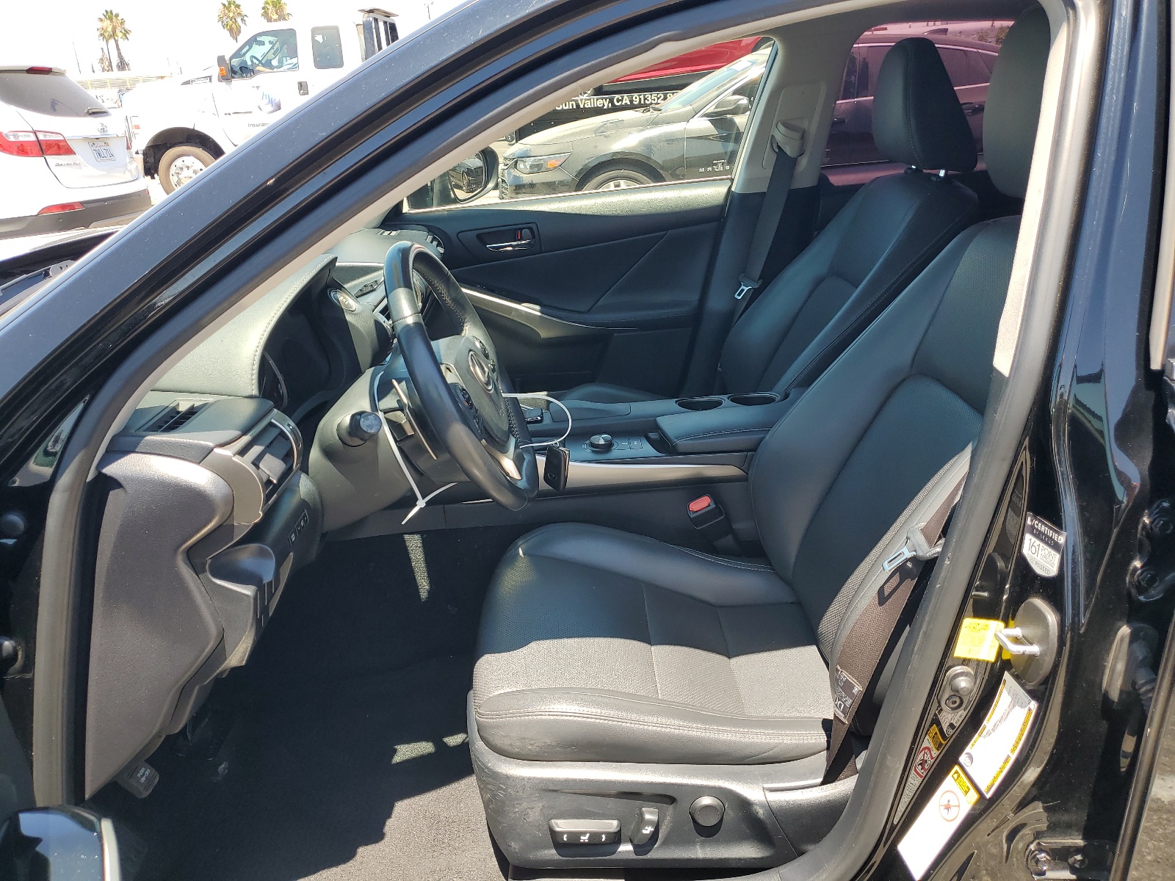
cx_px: 588
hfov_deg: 67.3
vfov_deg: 53.1
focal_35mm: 26
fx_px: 883
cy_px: 440
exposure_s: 1/500
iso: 50
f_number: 1.5
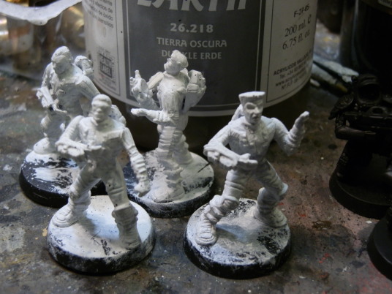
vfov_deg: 24.0
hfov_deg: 31.7
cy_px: 147
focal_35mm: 61
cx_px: 196
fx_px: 691
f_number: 3.7
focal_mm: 10.99
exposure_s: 1/30
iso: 200
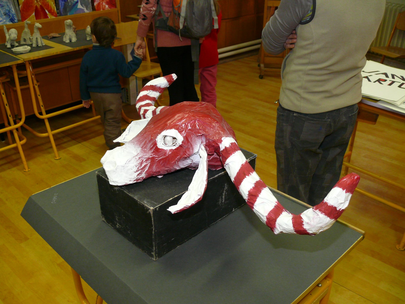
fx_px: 409
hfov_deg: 52.6
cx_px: 202
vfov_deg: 40.7
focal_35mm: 35
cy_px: 152
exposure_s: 1/50
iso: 200
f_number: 2.8
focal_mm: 7.4
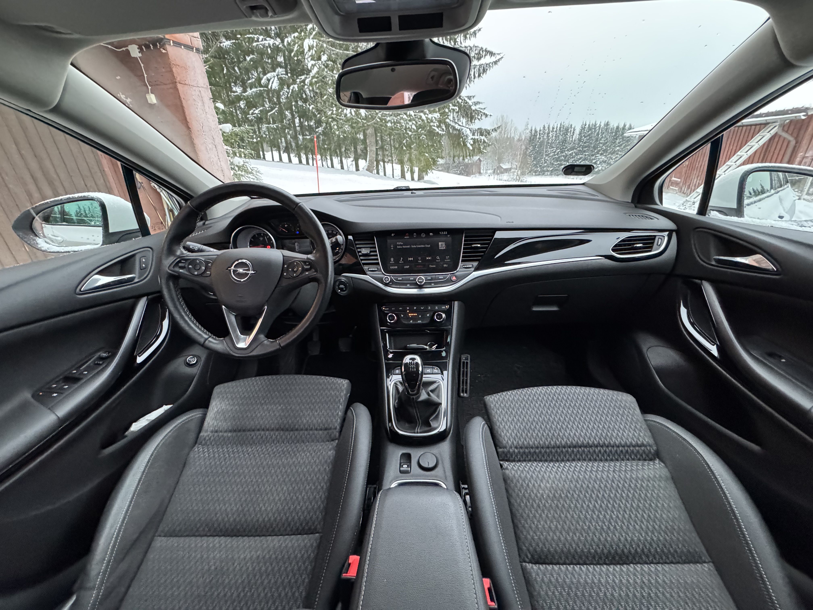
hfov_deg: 102.1
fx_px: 329
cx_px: 406
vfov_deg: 85.7
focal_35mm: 14
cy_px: 305
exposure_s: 1/60
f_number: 2.2
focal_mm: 2.22
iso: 1000
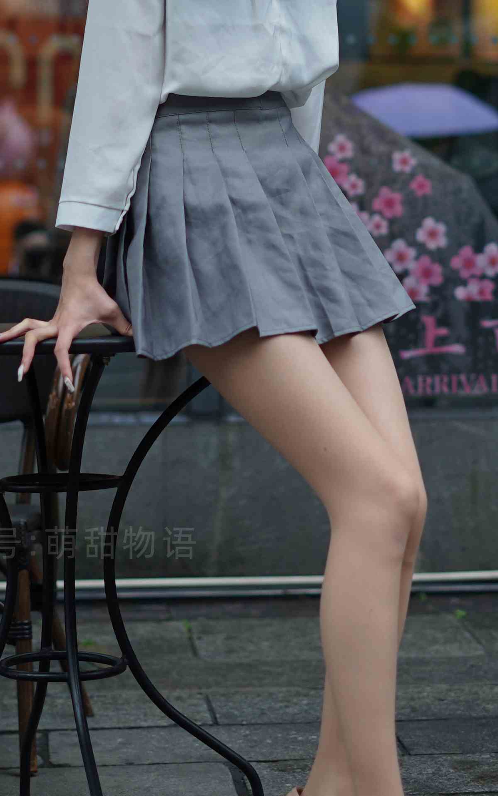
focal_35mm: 113
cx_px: 302
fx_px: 2453
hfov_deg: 11.6
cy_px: 216
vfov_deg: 18.3
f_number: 2
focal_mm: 50
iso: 100
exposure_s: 1/320
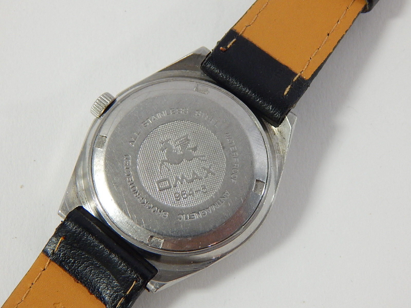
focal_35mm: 69
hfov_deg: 28.2
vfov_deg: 21.3
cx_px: 206
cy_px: 154
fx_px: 819
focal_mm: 12.3
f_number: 4.1
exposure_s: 1/25
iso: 400
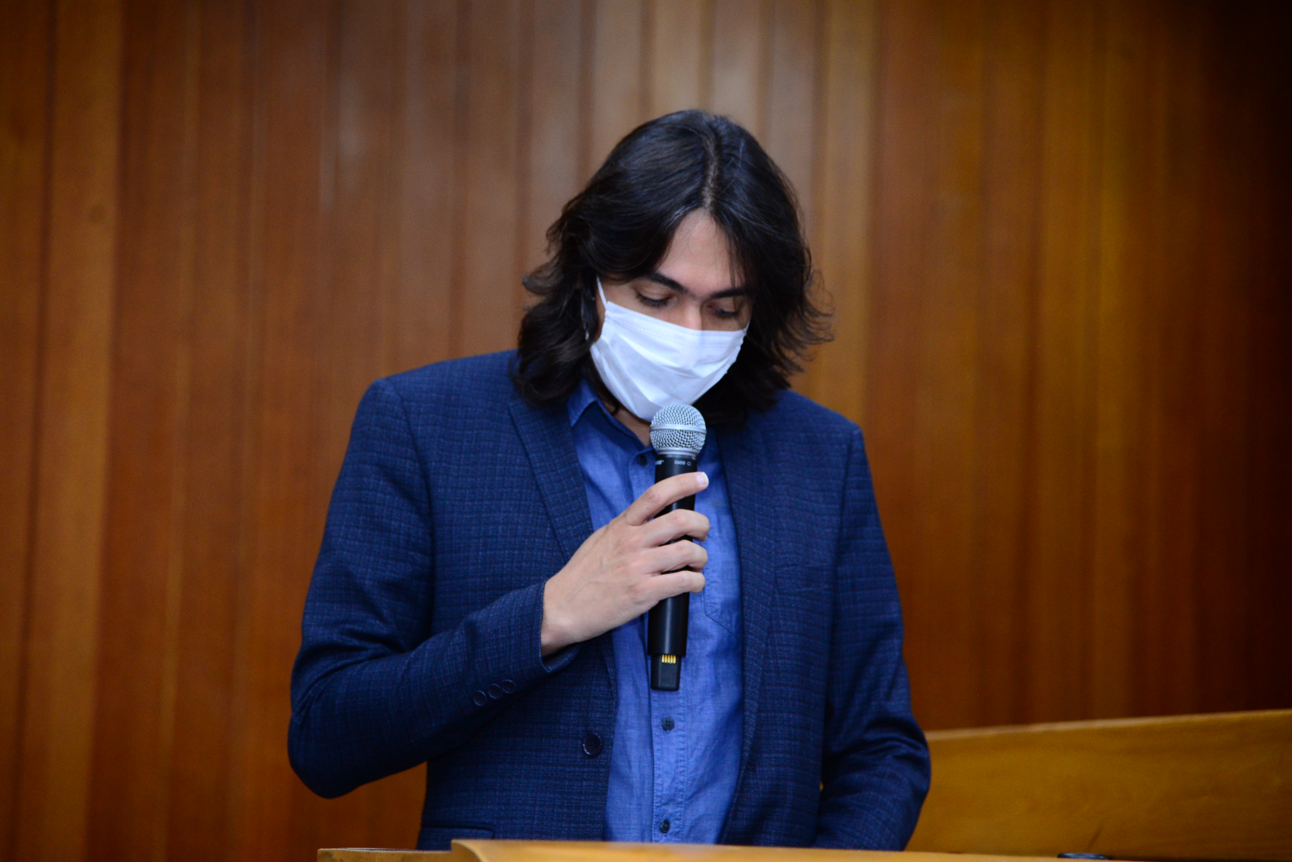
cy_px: 431
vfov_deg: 11.4
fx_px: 4308
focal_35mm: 120
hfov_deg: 17.1
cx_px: 646
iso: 1600
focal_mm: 120
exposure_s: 1/60
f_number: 4
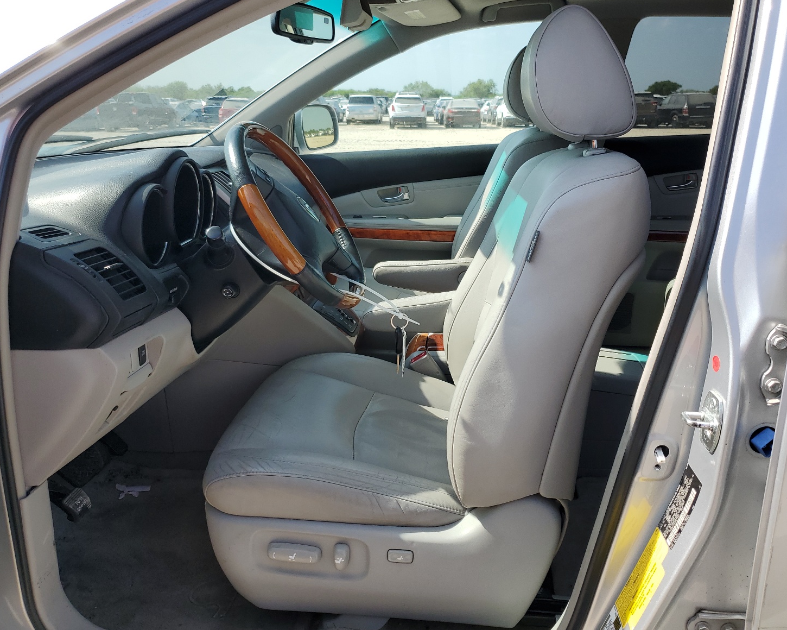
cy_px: 306
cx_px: 410
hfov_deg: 62.2
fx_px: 652
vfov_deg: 51.5
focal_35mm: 28
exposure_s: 1/1667
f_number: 1.5
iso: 50
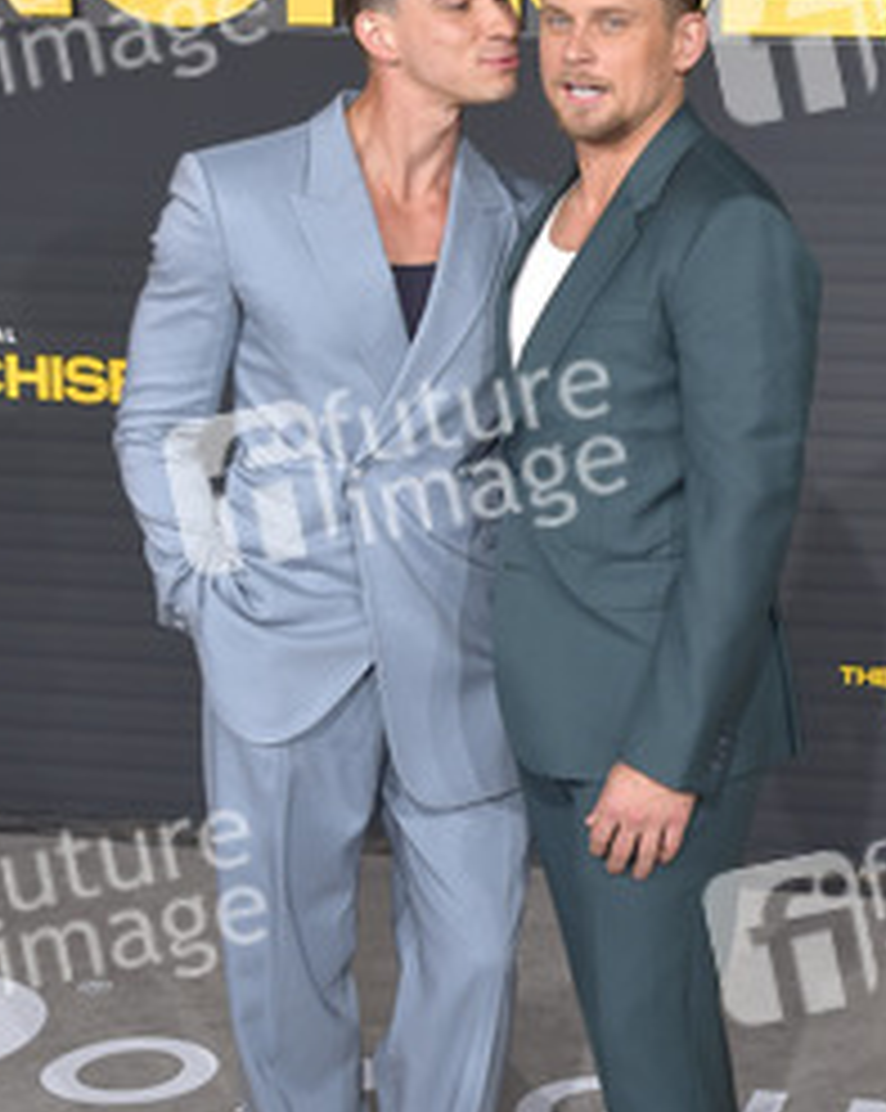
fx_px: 2299
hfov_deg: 21.8
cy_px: 693
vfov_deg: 27.1
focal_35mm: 70
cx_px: 528
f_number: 6.3
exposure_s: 1/250
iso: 320
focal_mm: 46
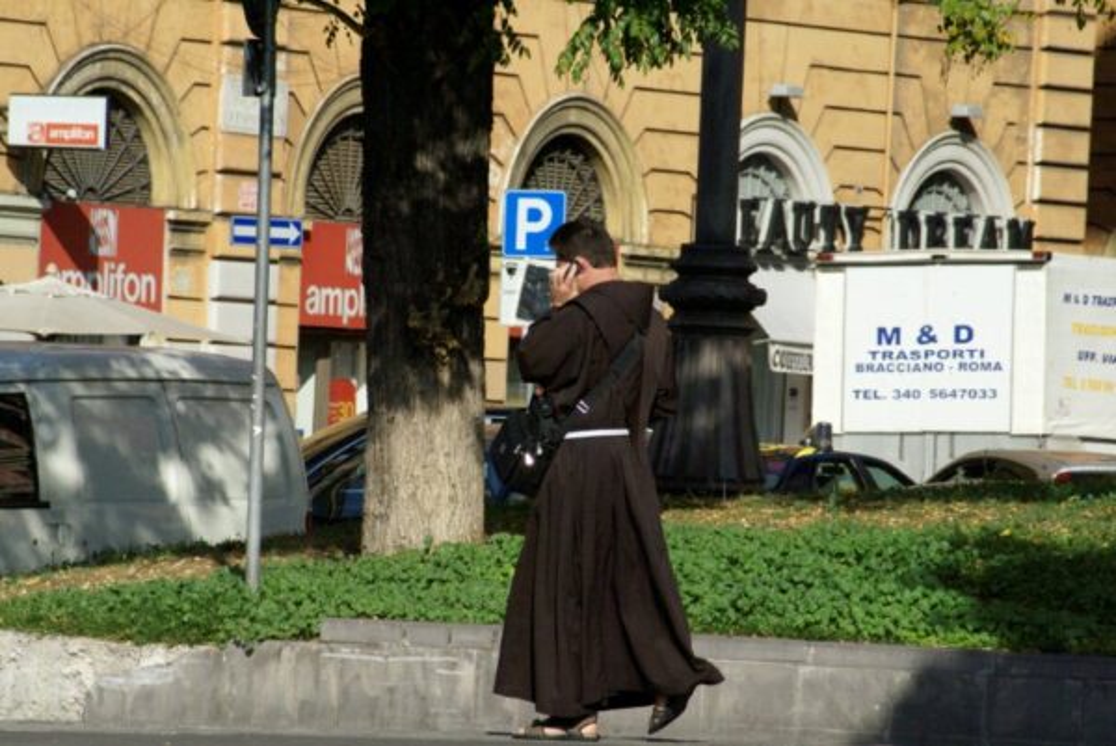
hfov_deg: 6.5
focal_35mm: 315
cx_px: 558
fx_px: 9772
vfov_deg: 4.4
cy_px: 373
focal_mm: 210
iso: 800
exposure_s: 1/1000
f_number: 13
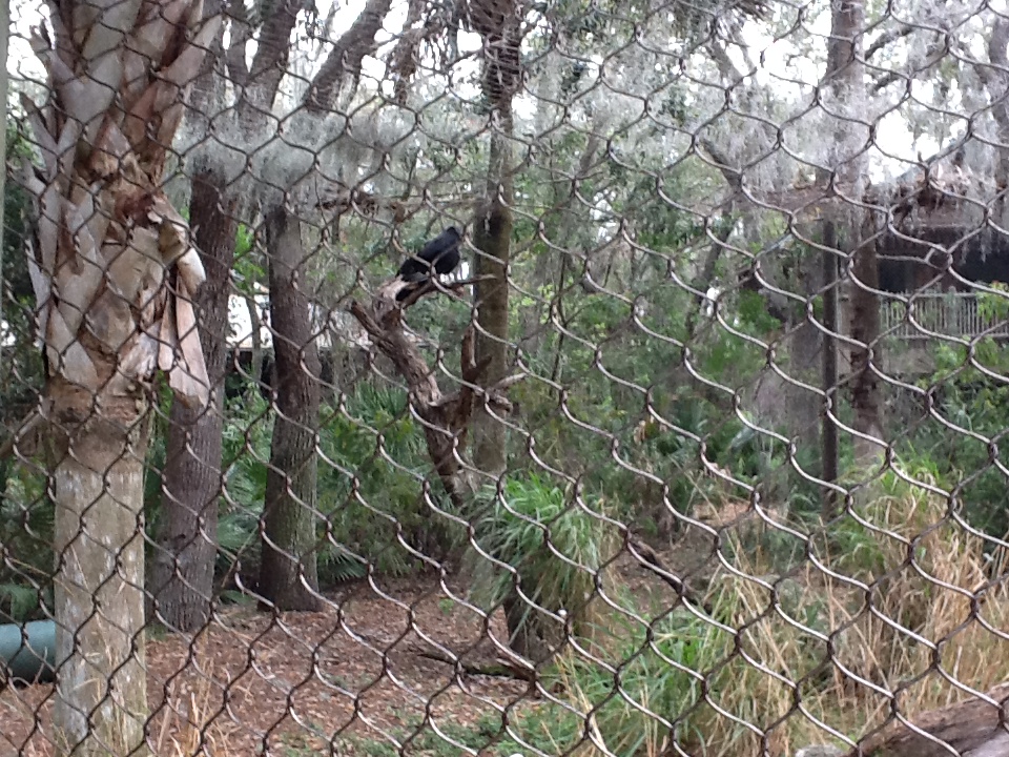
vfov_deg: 44.2
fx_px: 933
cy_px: 378
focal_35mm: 32
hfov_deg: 56.8
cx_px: 504
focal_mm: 2.03
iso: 100
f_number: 2.4
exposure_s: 1/120
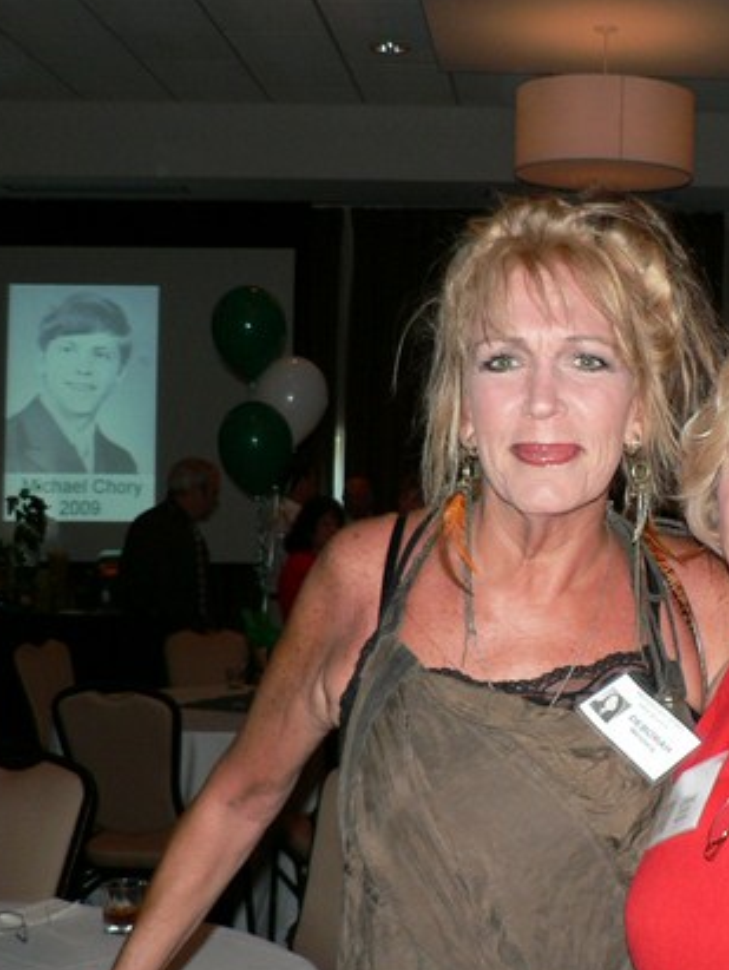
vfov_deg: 34.3
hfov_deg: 25.0
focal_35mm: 56
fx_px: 1570
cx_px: 720
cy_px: 548
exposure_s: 1/60
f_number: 2.8
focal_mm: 6
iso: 150
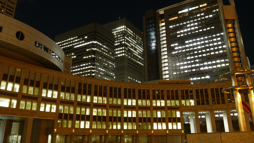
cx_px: 129
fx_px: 209
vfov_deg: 37.7
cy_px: 60
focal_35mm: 31
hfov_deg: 62.6
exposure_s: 2
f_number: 5
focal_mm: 14
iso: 200
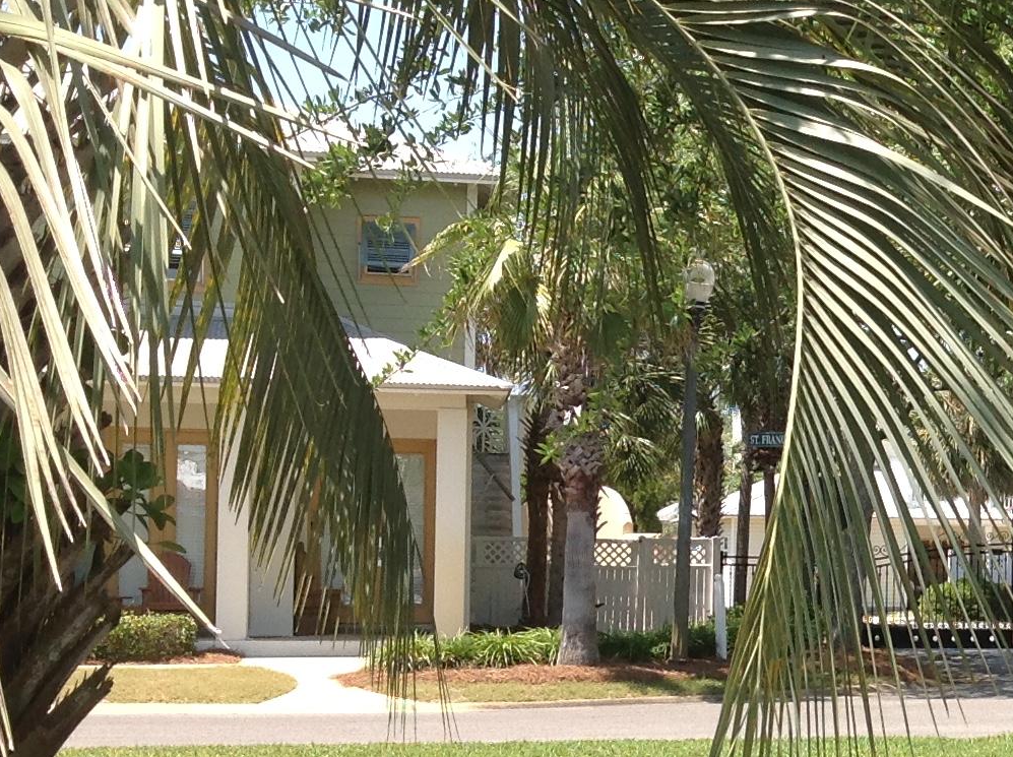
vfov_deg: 16.2
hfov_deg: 20.2
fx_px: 2659
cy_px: 510
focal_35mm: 91
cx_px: 1216
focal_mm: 4.28
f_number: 2.4
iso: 50
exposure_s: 1/817
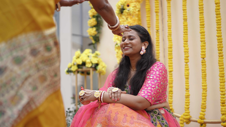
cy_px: 69
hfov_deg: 45.4
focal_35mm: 45
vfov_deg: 26.5
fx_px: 270
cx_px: 121
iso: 125
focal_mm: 35
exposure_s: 1/2000
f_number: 1.4
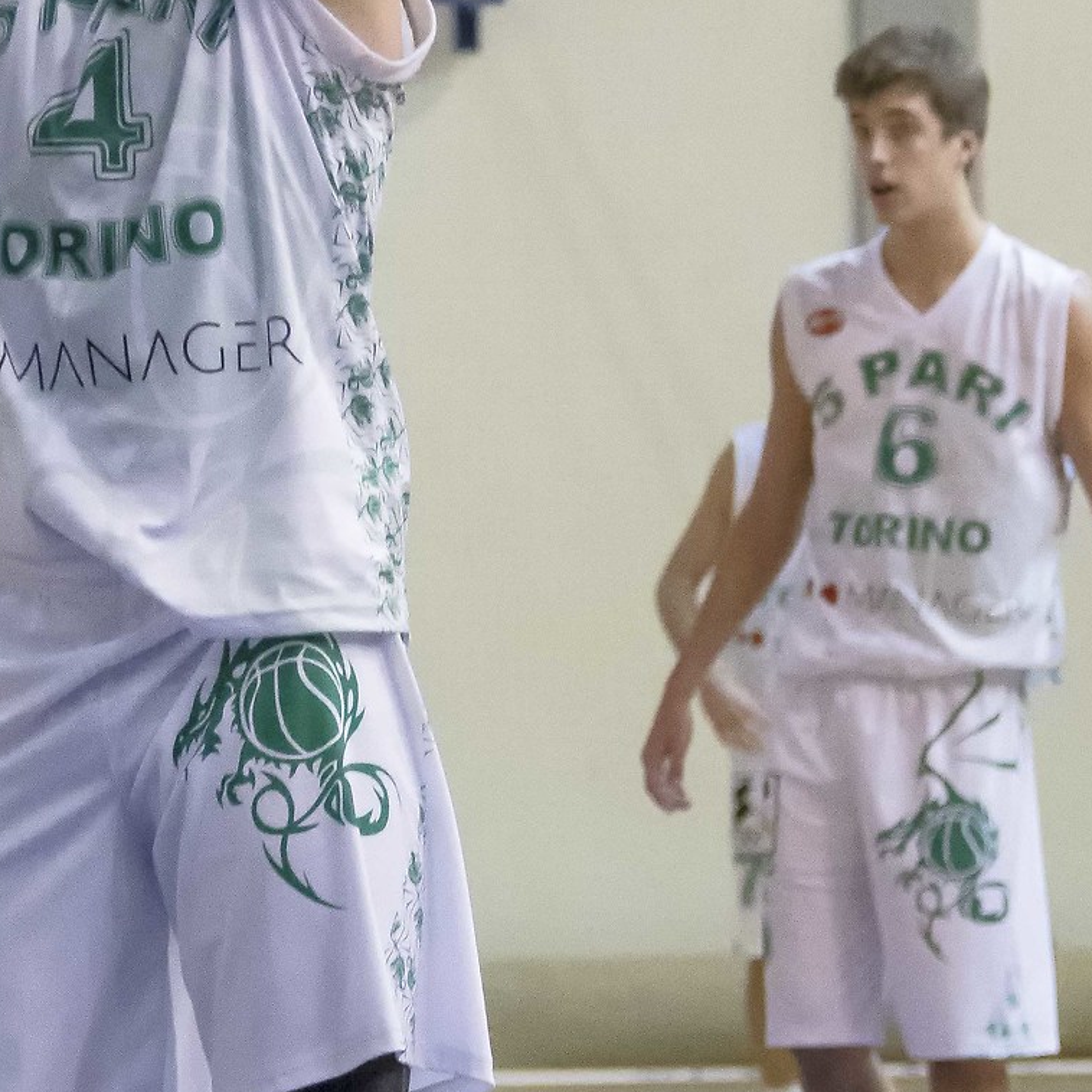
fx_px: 12385
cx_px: 157
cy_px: 458
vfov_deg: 5.0
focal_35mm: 347
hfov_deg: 5.0
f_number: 5.6
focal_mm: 86
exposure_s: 1/400
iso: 6400
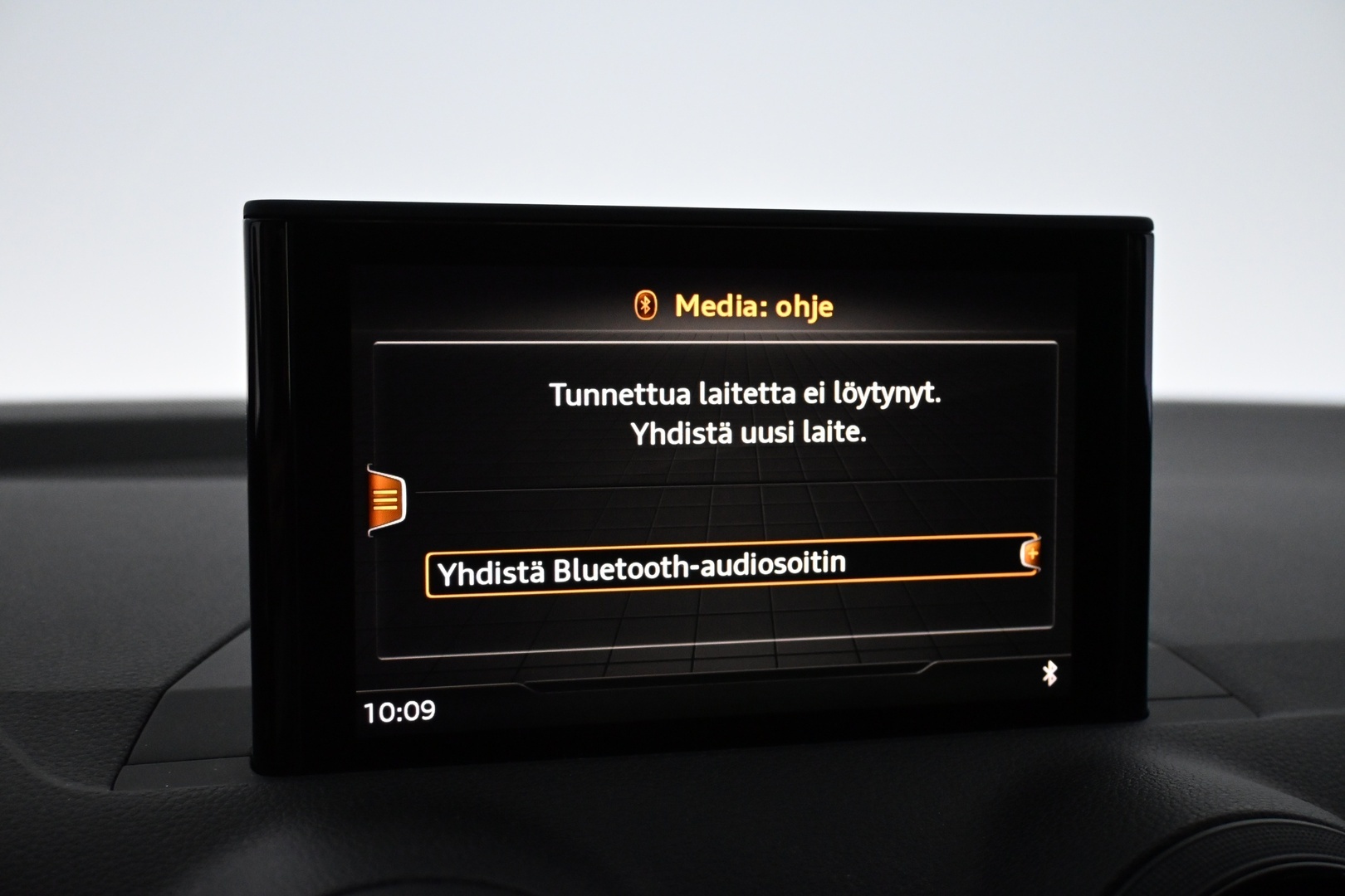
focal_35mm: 41
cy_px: 448
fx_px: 1541
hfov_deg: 47.2
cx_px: 672
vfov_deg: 32.4
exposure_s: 1/125
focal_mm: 27.5
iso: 3200
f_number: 4.5
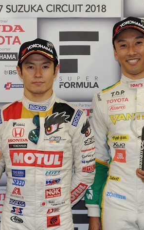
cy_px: 114
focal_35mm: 65
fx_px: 408
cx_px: 37
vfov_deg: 31.5
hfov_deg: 19.9
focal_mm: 42
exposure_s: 1/90
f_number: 6.7
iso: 800
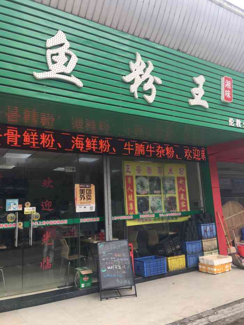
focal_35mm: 29
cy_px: 162
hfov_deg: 48.2
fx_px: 272
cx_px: 122
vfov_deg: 61.7
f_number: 2.2
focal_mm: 4.15
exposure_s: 1/272
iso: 25
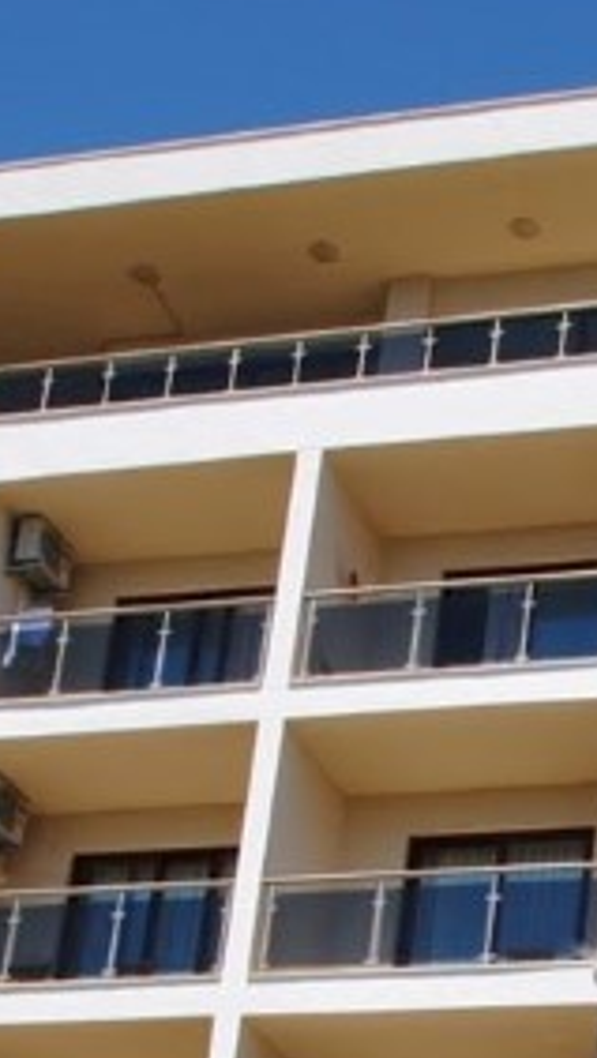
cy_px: 1358
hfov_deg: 13.8
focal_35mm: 83
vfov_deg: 22.9
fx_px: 2335
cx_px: 850
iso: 100
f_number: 10
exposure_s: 1/200
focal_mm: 13
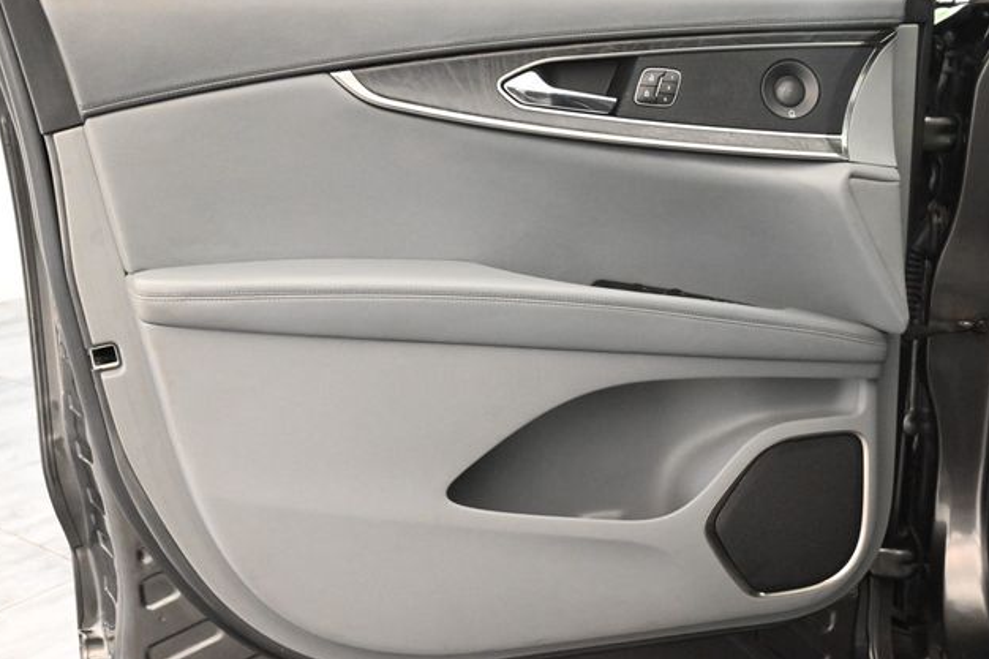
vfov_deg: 28.6
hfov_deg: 41.9
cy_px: 327
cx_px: 494
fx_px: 1291
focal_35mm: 47
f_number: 11
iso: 14400
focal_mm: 46
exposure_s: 1/60
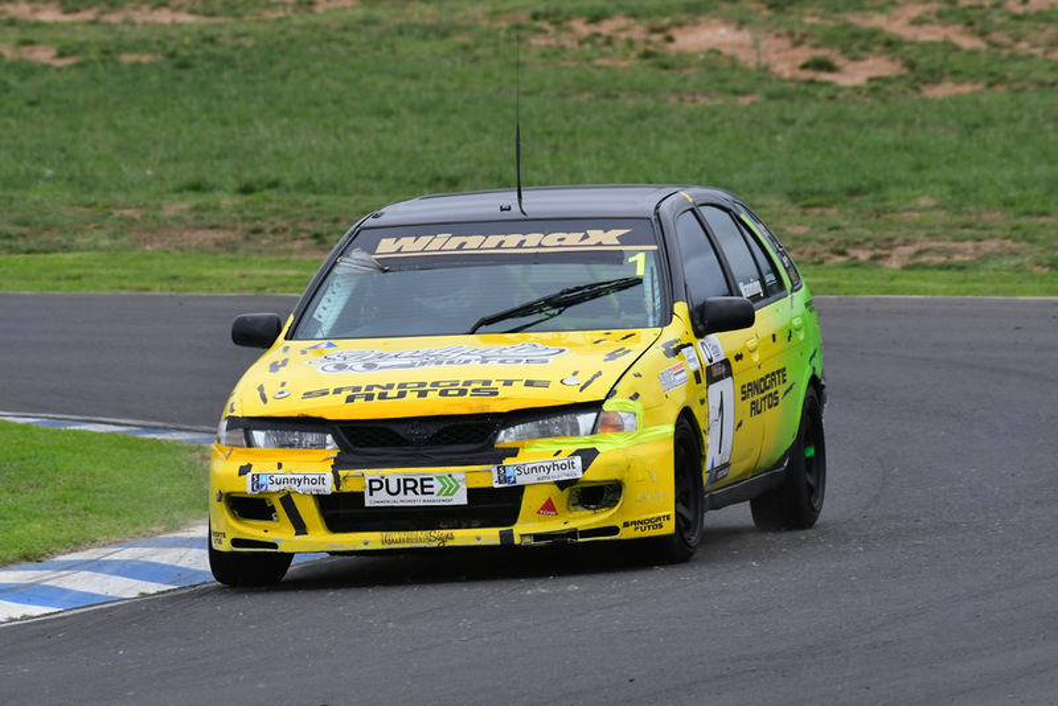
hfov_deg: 3.1
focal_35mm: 660
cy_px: 353
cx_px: 529
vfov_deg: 2.1
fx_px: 19403
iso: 800
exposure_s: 1/640
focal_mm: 440
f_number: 11
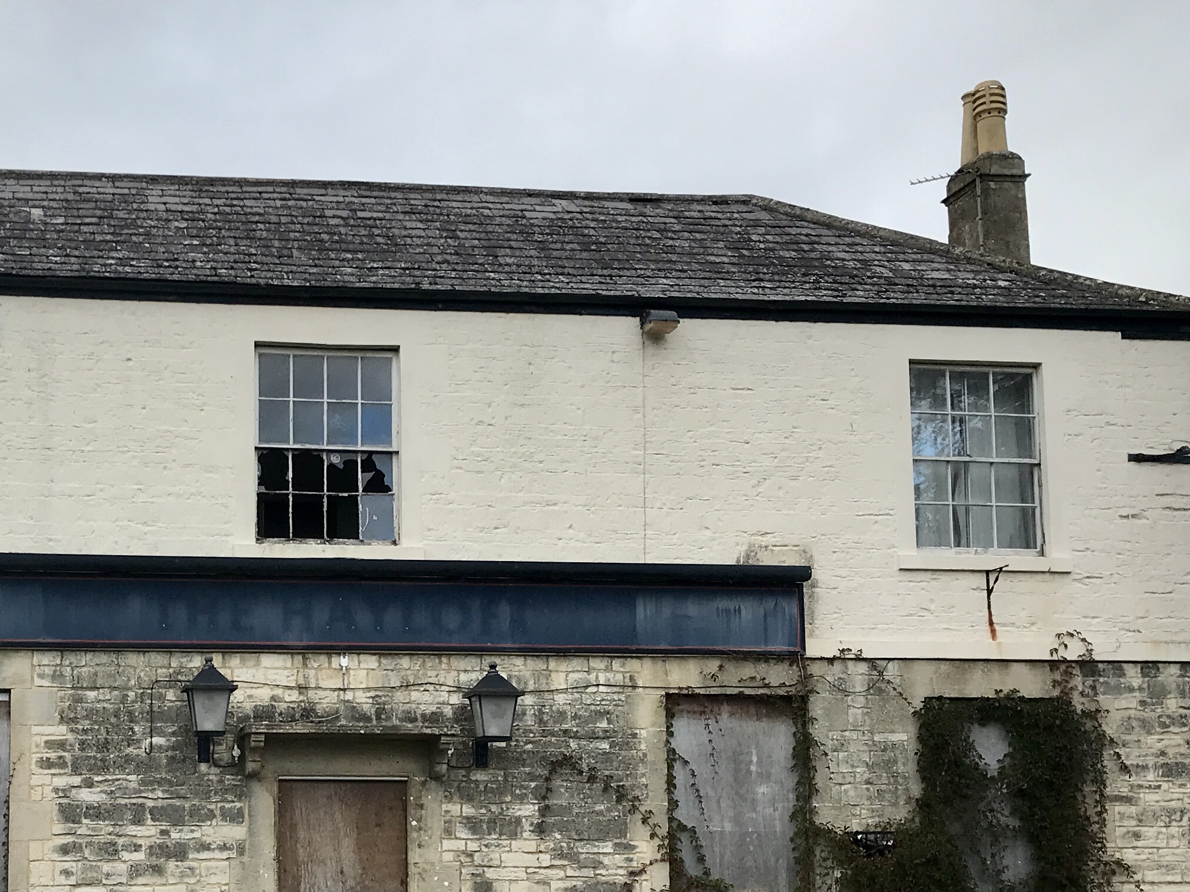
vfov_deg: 25.8
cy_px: 678
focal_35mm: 56
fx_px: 1925
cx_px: 287
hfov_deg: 33.6
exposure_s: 1/643
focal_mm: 3.99
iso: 20
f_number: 1.8
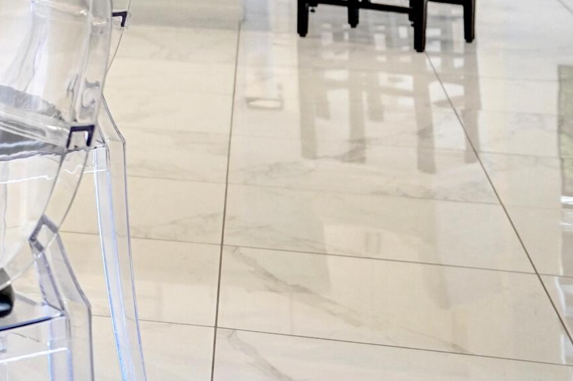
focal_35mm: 121
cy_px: -138
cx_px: -388
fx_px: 1925
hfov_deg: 15.1
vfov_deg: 11.0
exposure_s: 1/320
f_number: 2.8
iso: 800
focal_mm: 35
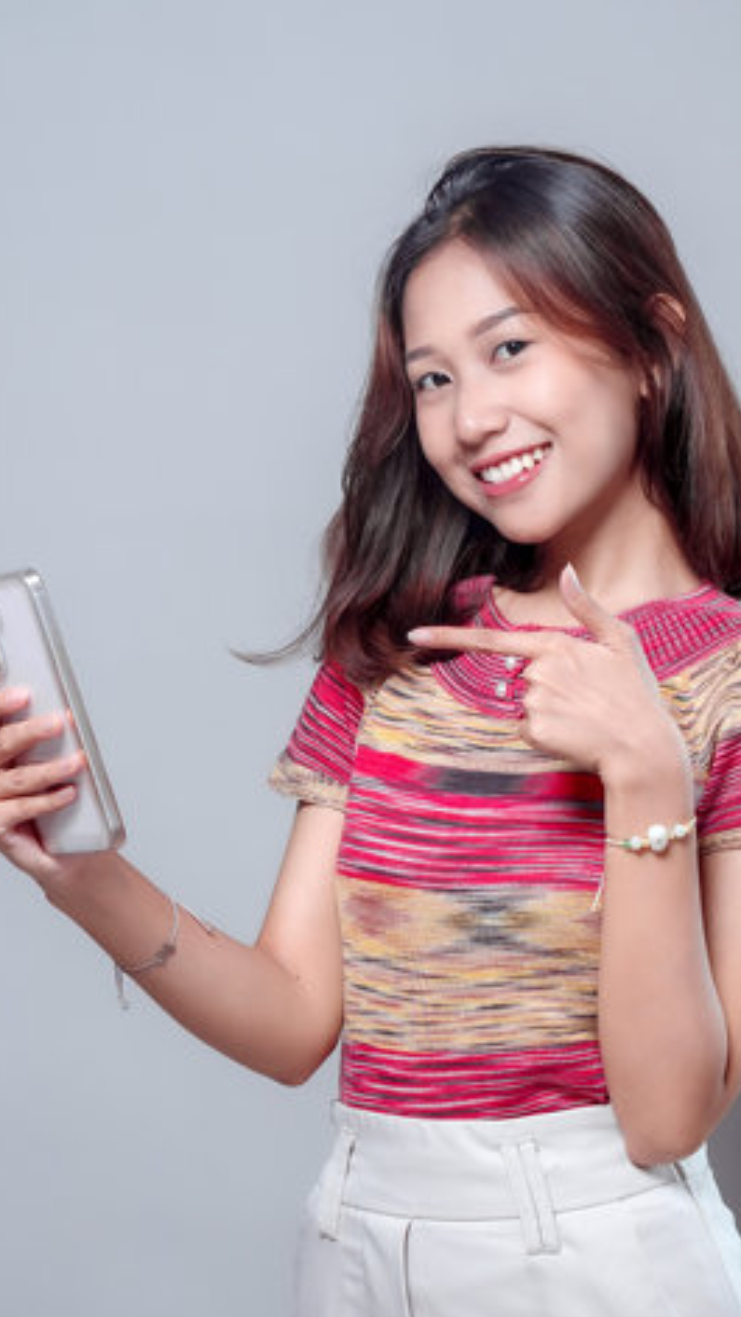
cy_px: 777
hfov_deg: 17.7
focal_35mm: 68
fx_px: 2375
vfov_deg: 30.9
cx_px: 442
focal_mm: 50
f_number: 4.5
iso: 100
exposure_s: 1/125
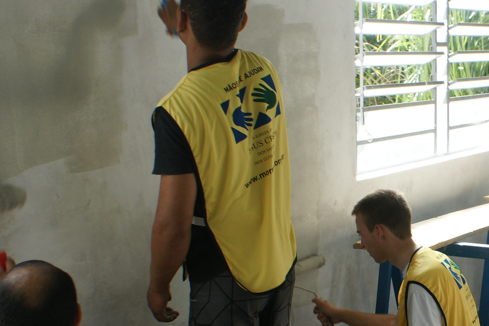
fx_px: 1032
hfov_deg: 25.6
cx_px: 466
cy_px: 221
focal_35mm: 76
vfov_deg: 17.9
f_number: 7.1
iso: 200
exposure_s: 1/60
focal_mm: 20
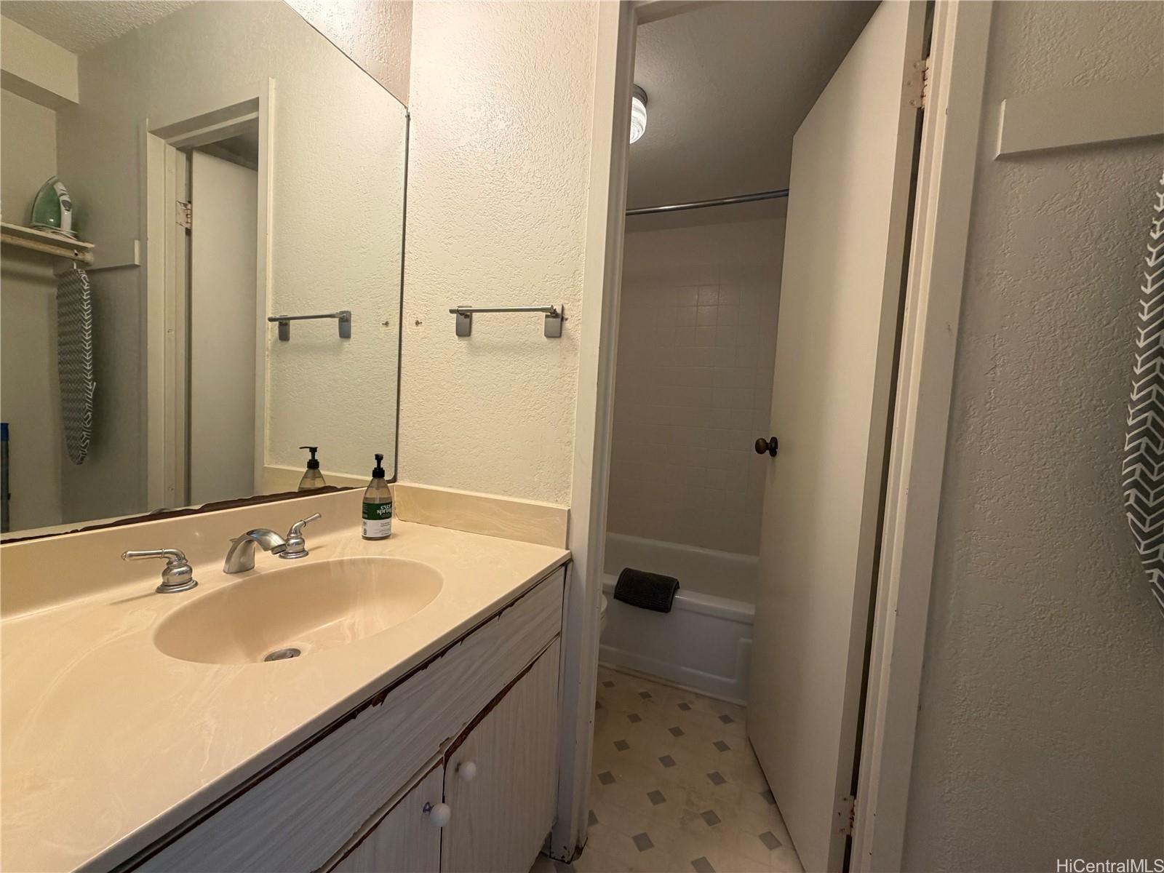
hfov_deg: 102.1
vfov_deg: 85.7
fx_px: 471
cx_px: 582
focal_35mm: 14
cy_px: 436
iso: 200
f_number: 2.2
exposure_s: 1/120
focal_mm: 2.22
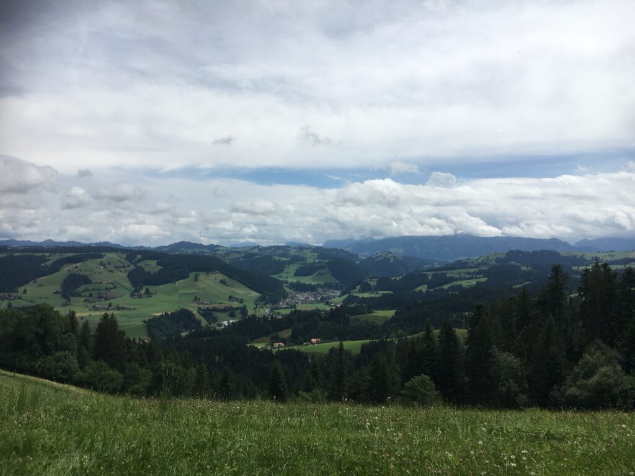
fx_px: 532
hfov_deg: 61.7
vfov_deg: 48.2
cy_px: 238
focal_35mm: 29
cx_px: 318
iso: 25
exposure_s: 1/3497
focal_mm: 4.15
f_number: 2.2
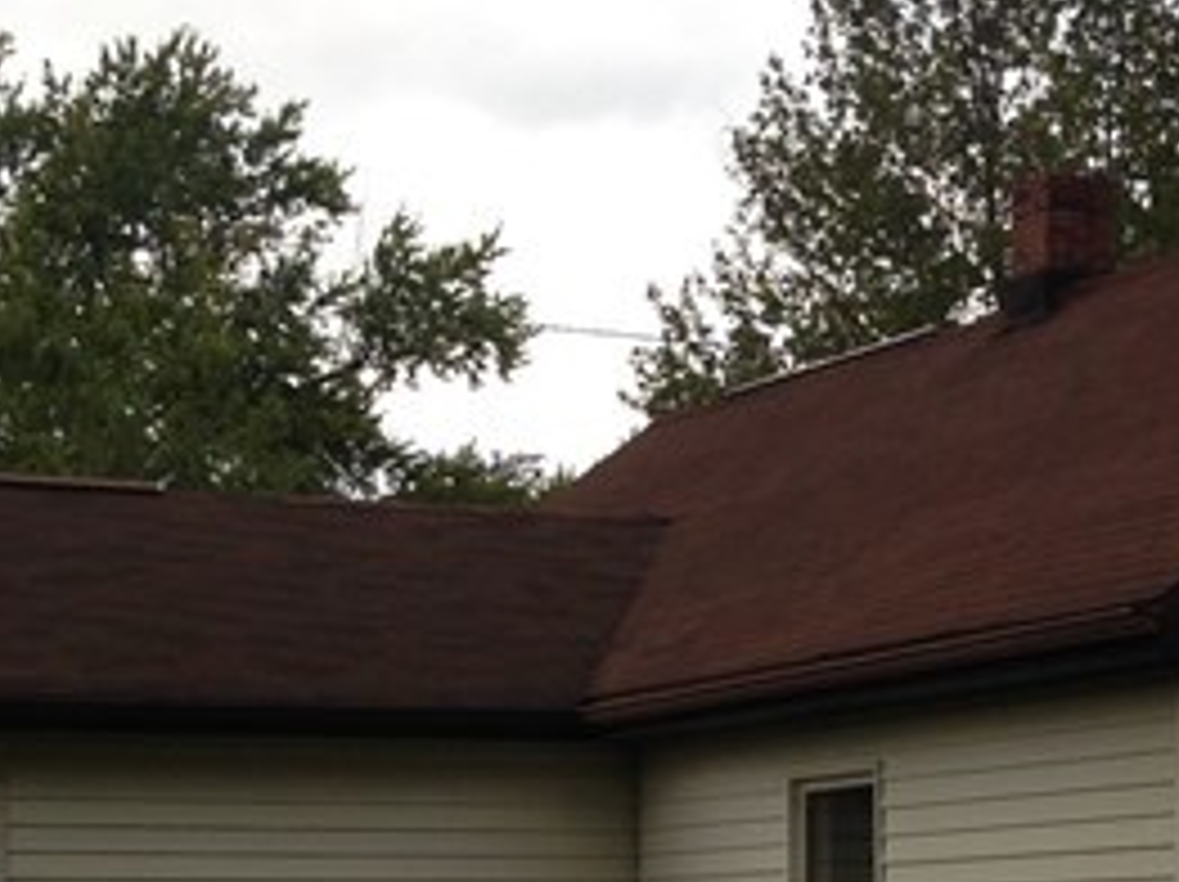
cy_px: 1282
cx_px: 1008
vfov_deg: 11.1
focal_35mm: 129
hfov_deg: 15.2
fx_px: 4390
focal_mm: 4.12
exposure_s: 1/120
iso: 50
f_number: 2.4
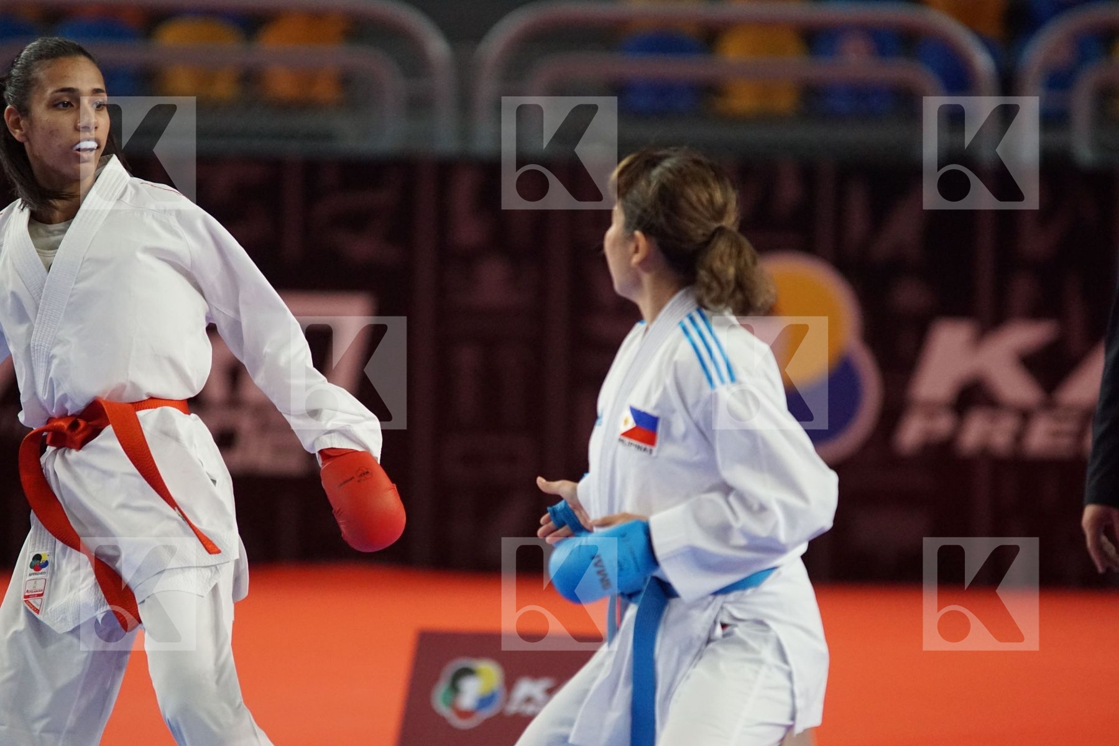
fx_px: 9324
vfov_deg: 4.6
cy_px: 373
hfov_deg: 6.9
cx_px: 560
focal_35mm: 300
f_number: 2.8
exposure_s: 1/2000
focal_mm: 200
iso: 3200
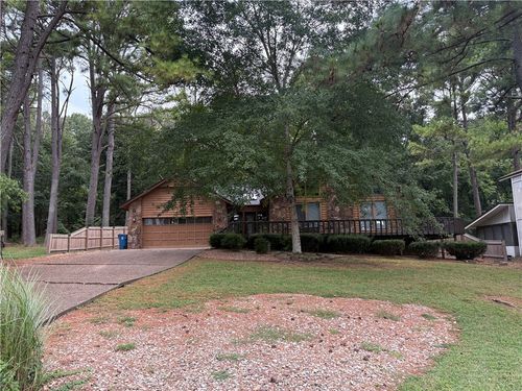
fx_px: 392
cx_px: 261
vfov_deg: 53.1
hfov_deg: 67.3
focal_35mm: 26
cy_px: 196
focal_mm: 5.96
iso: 100
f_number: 1.6
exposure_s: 1/195
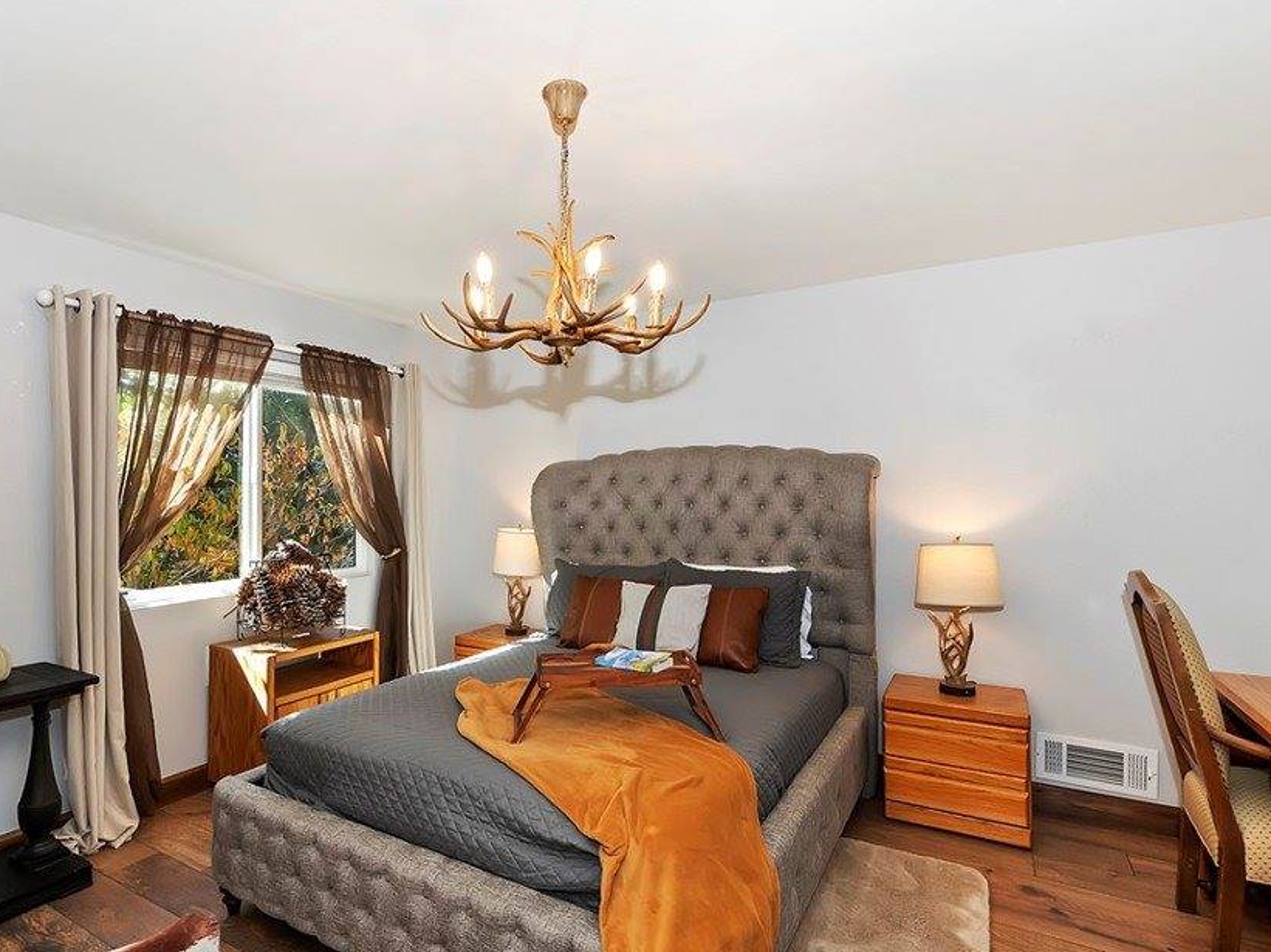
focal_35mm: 18
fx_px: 661
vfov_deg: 71.4
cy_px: 515
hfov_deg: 87.4
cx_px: 562
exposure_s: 1/30
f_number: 8
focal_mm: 10
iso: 400
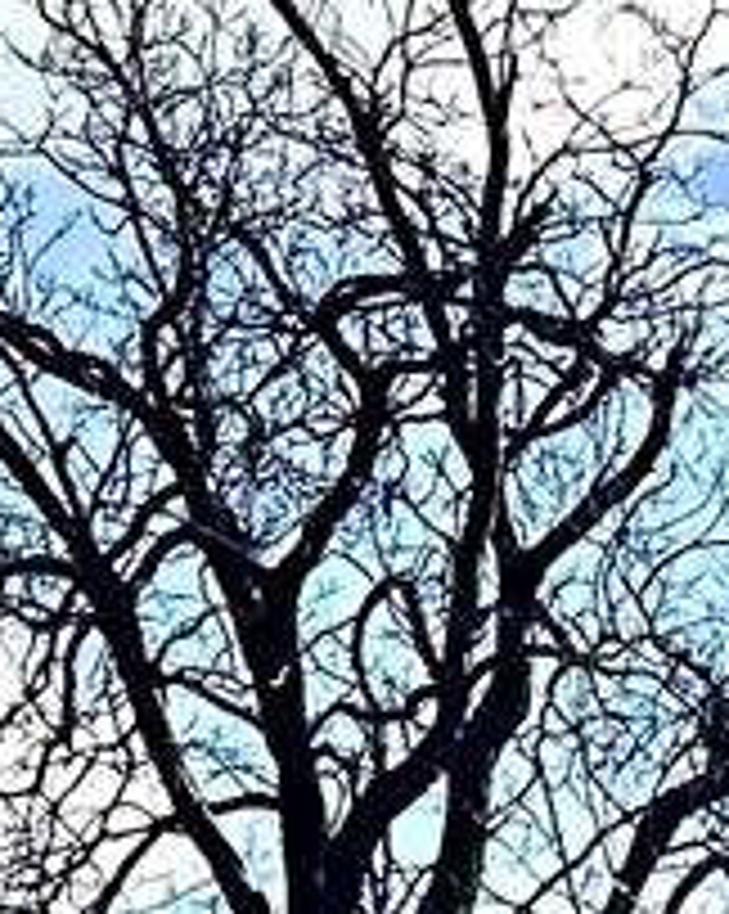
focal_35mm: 222
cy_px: 2548
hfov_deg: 6.3
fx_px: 5996
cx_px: 2264
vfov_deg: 7.8
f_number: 1.78
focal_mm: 6.86
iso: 80
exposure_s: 1/3247
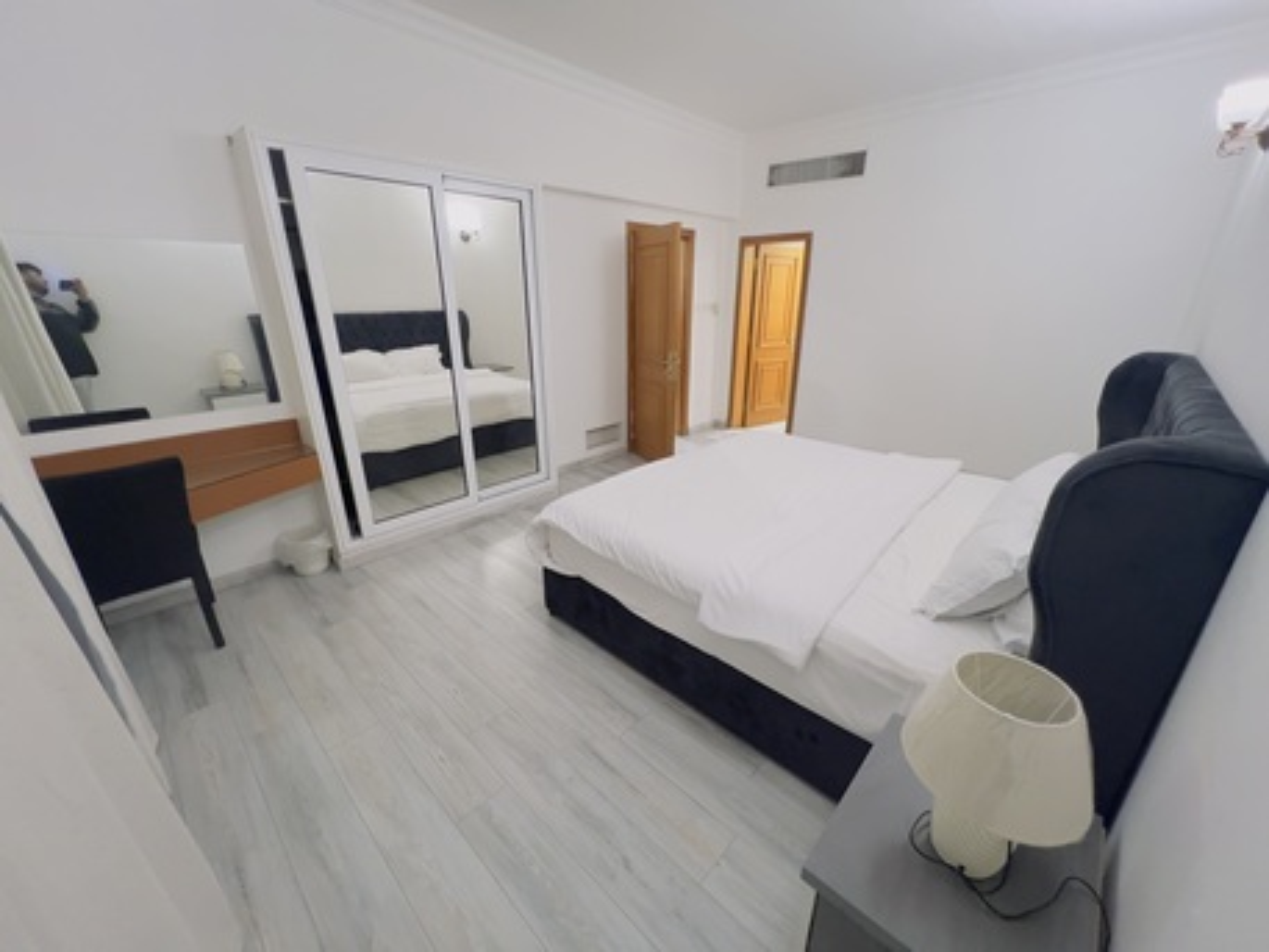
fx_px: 477
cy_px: 476
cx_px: 634
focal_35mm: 13
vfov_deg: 89.9
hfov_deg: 106.2
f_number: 1.8
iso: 200
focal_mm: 1.57
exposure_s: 1/50
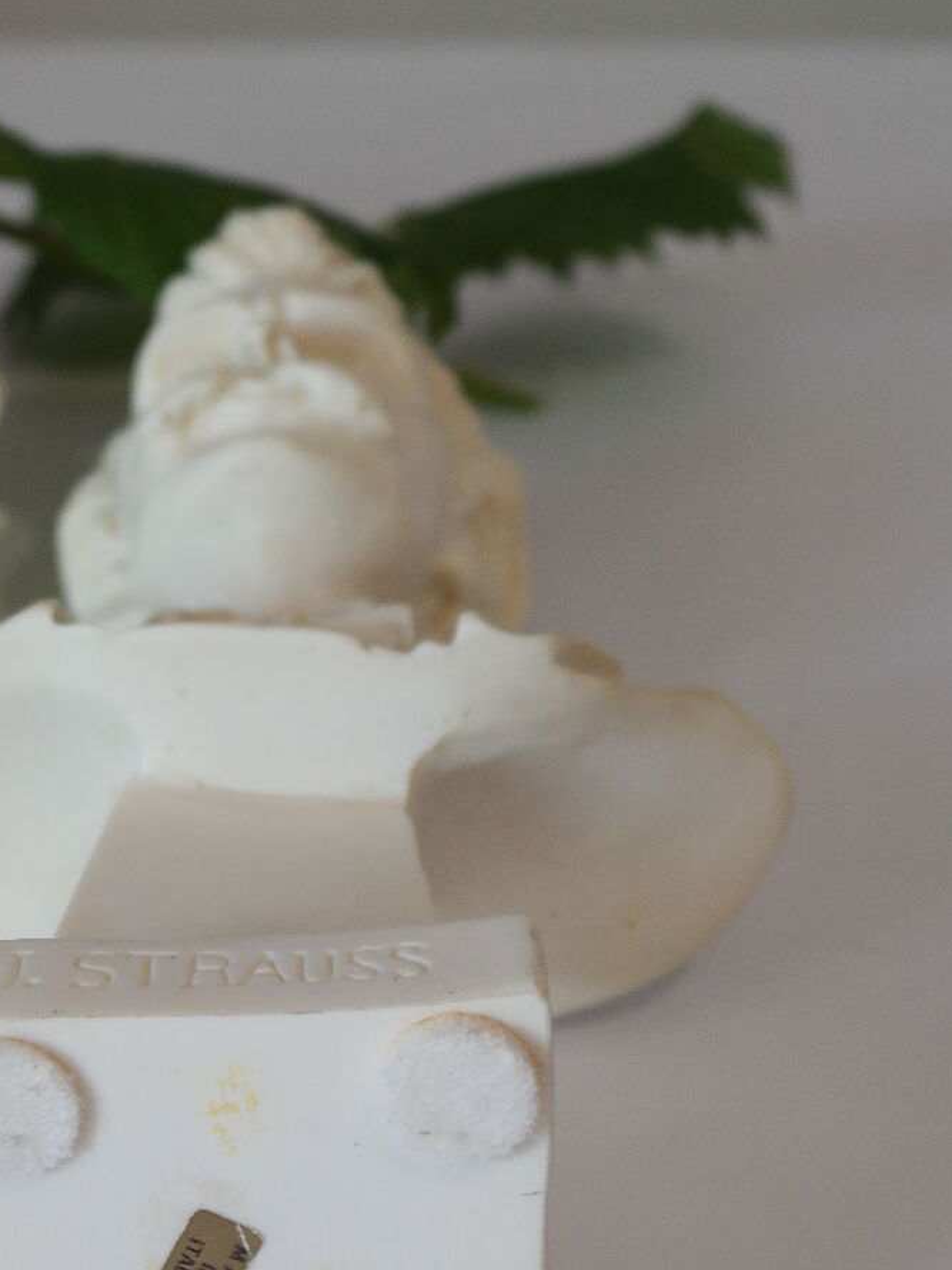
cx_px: 263
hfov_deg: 11.5
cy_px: 631
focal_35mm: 129
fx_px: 4729
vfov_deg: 15.3
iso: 400
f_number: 5.6
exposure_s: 1/30
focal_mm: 45
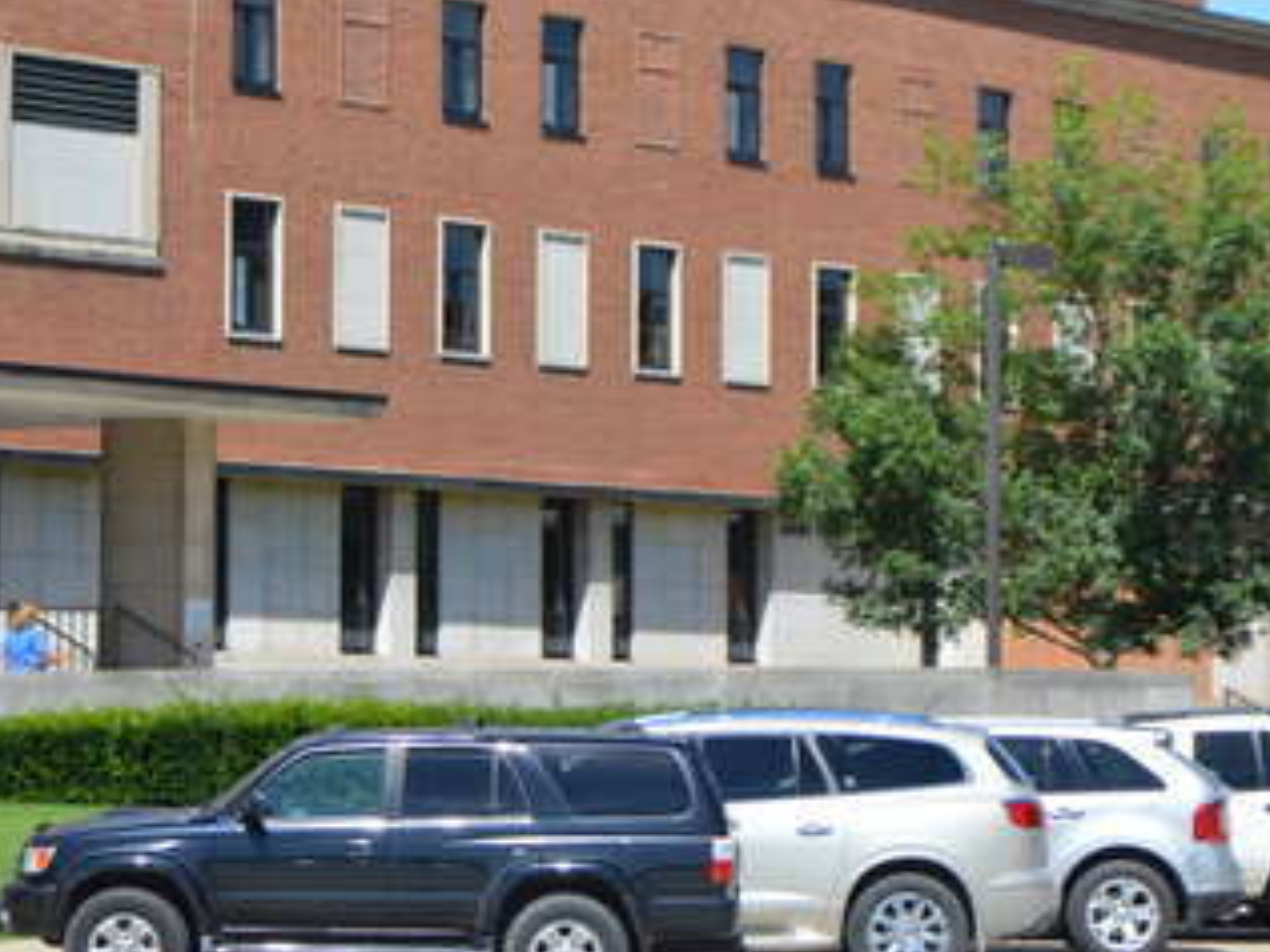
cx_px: 217
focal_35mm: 164
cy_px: 104
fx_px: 6025
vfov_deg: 9.0
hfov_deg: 12.0
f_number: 8
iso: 100
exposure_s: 1/250
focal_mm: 45
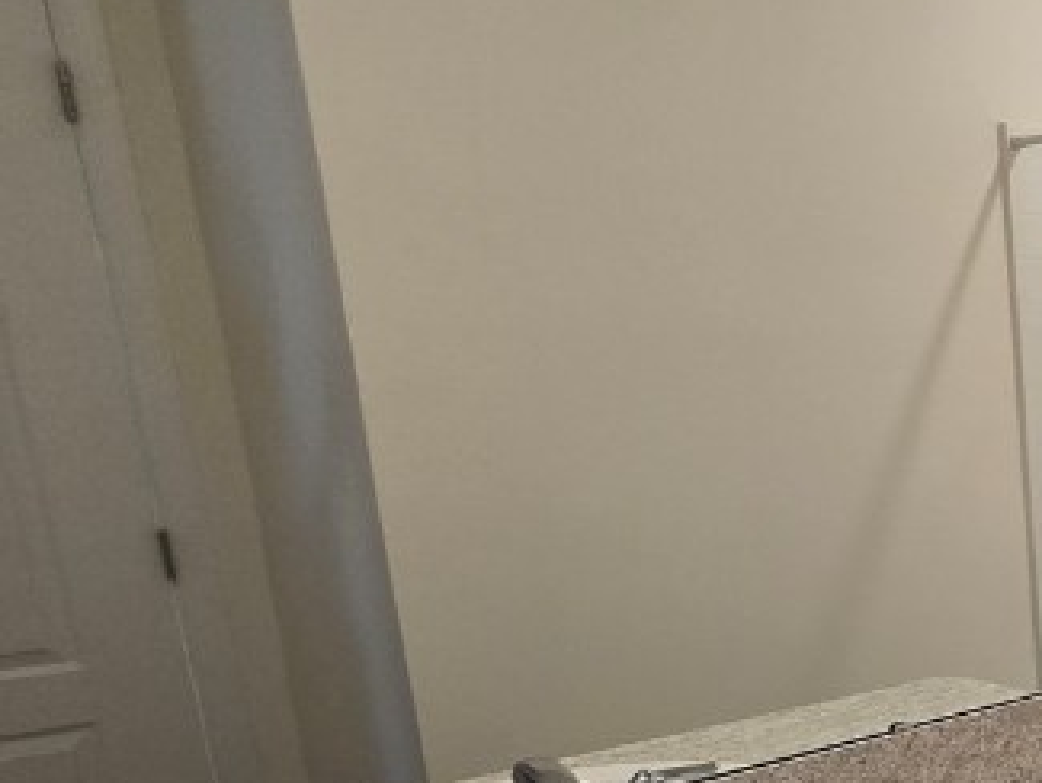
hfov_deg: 31.0
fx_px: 1235
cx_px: 1462
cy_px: 651
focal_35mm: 41
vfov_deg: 33.9
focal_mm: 1.7
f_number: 2.2
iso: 100
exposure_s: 1/60
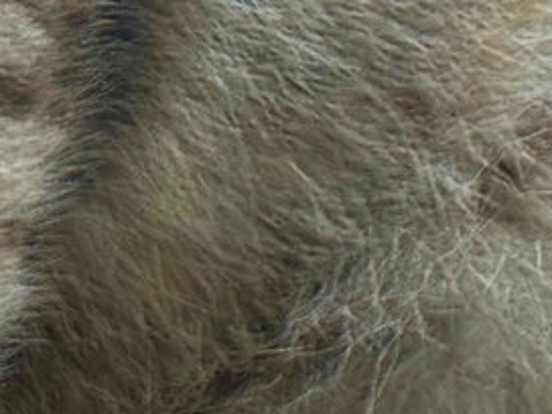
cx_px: -34
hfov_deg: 7.0
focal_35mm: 282
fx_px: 4497
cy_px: -406
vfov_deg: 5.2
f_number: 1.78
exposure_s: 1/133
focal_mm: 6.76
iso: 50
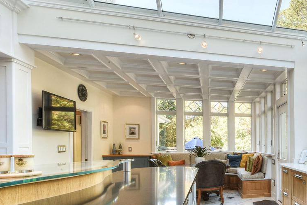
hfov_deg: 57.5
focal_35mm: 27
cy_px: 144
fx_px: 230
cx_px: 278
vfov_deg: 46.8
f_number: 22
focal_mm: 14
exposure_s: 1/4
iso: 100
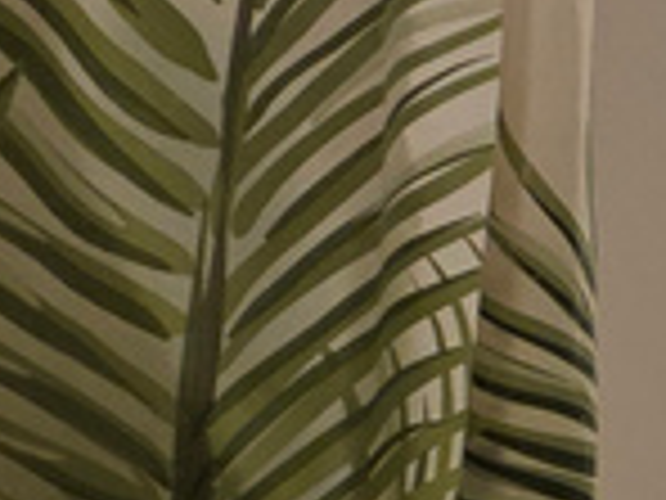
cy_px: 590
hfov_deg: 11.2
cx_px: 2052
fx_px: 1732
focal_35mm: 90
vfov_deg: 15.8
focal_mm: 2.2
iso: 200
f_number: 1.9
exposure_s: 1/120
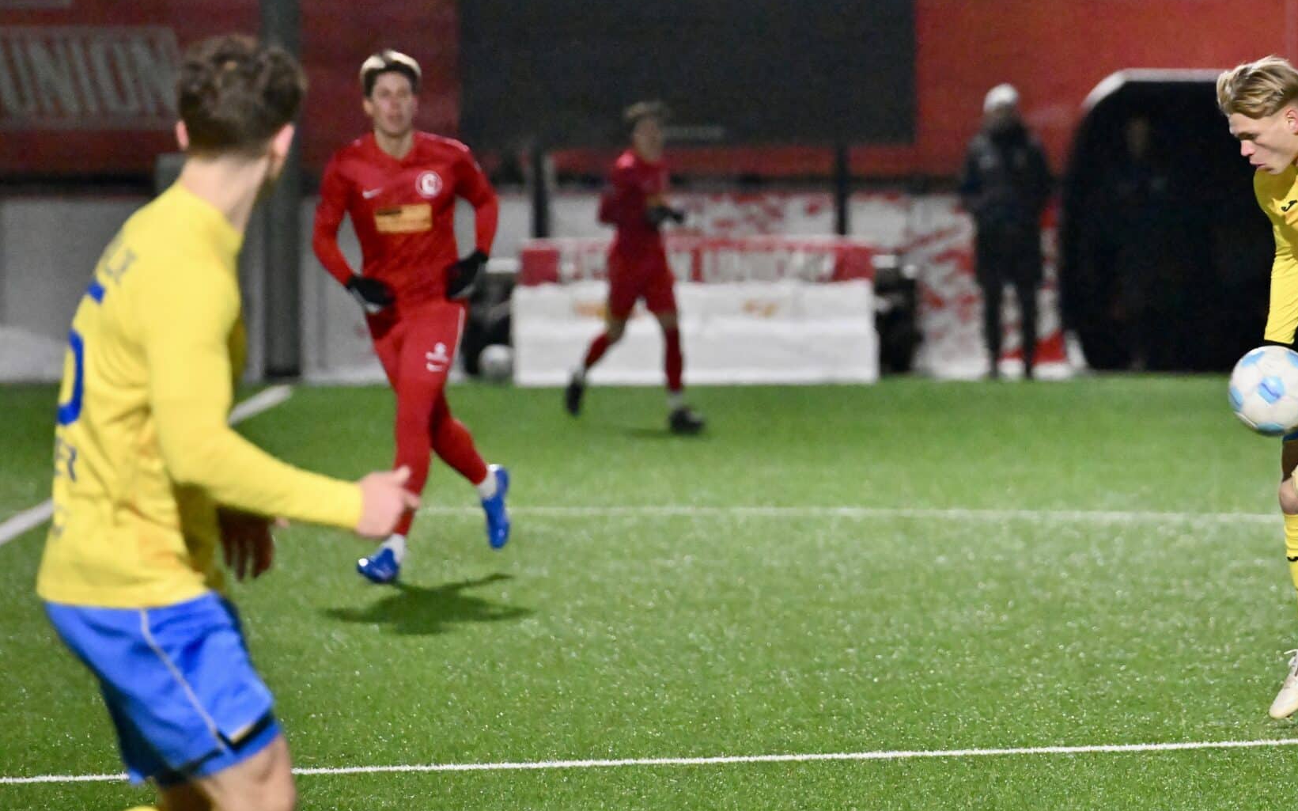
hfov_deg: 9.2
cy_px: 404
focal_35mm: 229
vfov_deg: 5.7
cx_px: 771
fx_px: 8099
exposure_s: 1/1250
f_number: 3.2
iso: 10000
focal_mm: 180
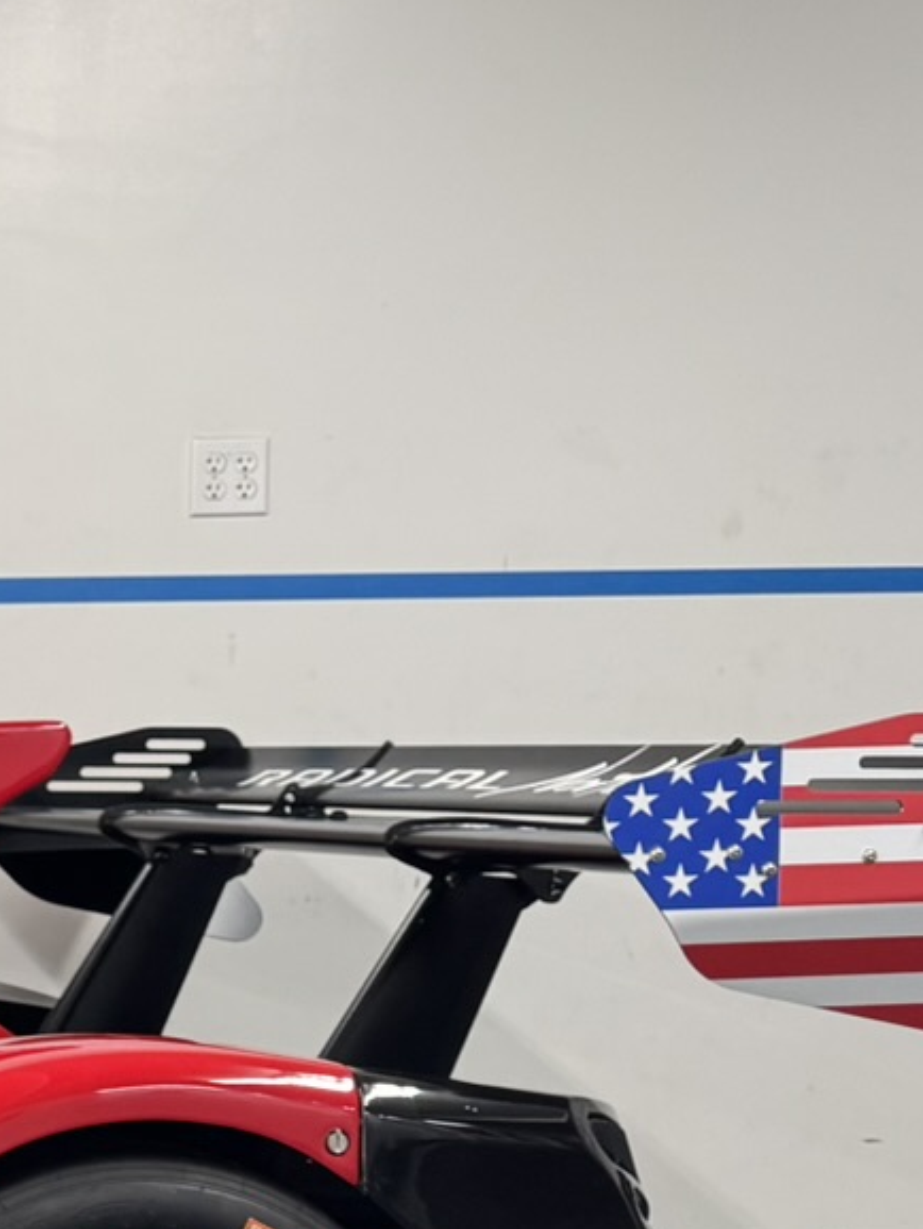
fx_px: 3020
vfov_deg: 22.6
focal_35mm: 85
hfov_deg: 13.7
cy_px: 1055
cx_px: -1117
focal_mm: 6.76
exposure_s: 1/60
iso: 160
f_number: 1.78
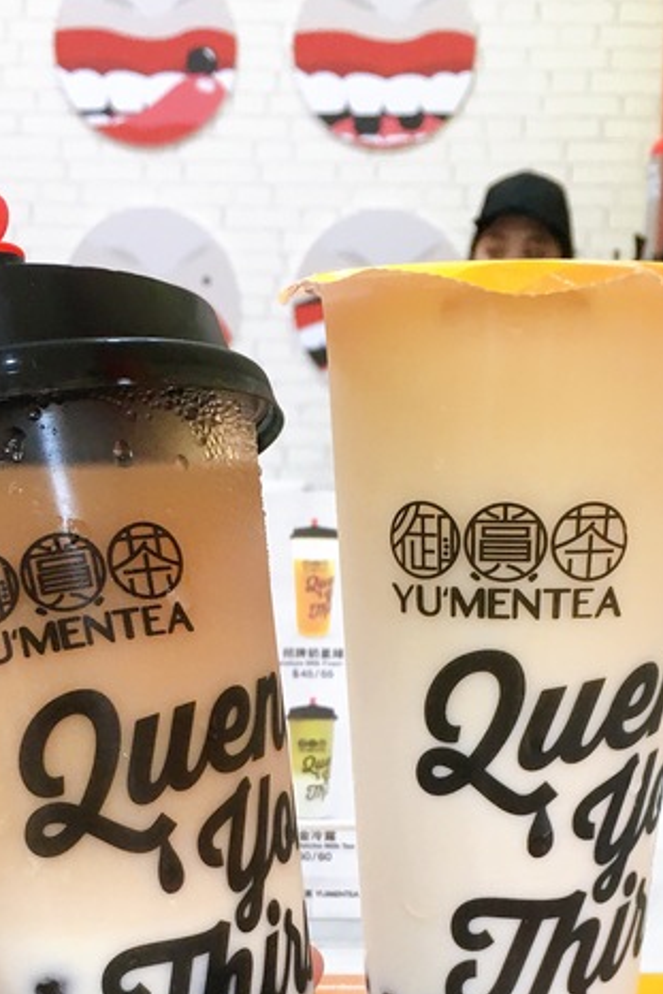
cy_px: 834
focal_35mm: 55
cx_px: 297
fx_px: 1518
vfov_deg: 34.8
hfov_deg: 24.6
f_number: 2.2
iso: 40
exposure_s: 1/30
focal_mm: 4.15
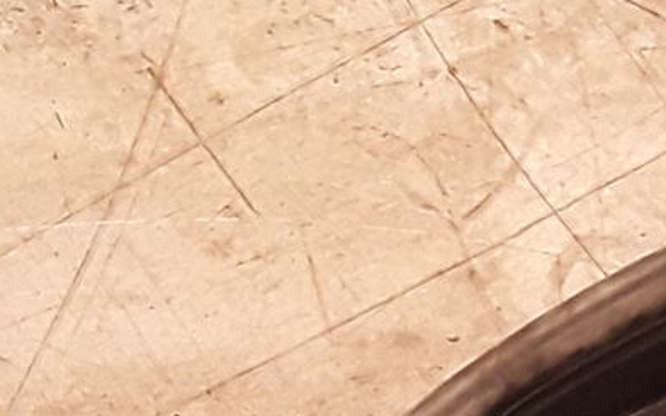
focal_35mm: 155
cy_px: 1060
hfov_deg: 13.4
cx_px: 630
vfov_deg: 7.8
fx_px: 2813
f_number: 1.9
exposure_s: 1/50
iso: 125
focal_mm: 2.91
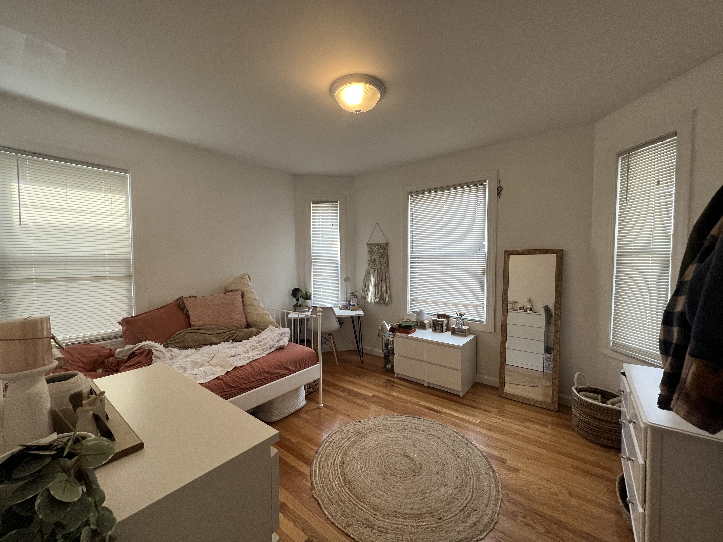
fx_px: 272
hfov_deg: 106.2
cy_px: 271
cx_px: 362
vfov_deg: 89.9
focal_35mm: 13
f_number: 1.8
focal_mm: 1.57
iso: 160
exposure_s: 1/120
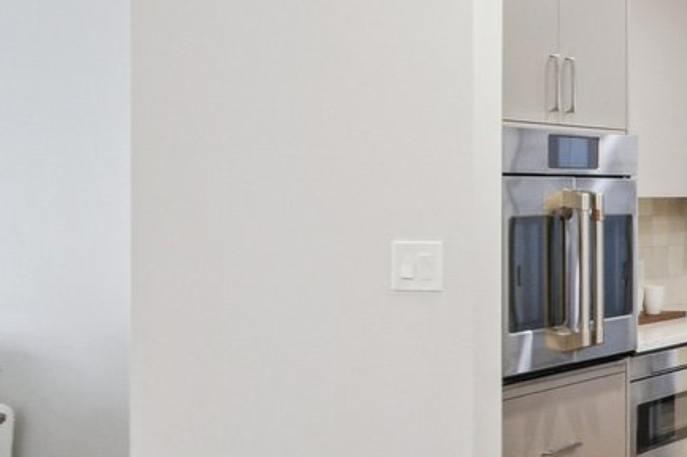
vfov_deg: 19.1
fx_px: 1354
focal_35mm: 71
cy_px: 136
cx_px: 1349
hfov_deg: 18.8
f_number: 8
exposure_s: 1/10
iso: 400
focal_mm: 10
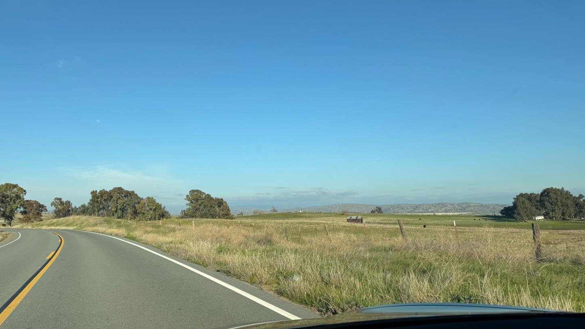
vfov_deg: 42.7
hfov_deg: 69.9
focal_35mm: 27
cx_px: 287
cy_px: 197
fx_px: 419
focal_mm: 6.76
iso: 80
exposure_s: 1/3247
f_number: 1.78
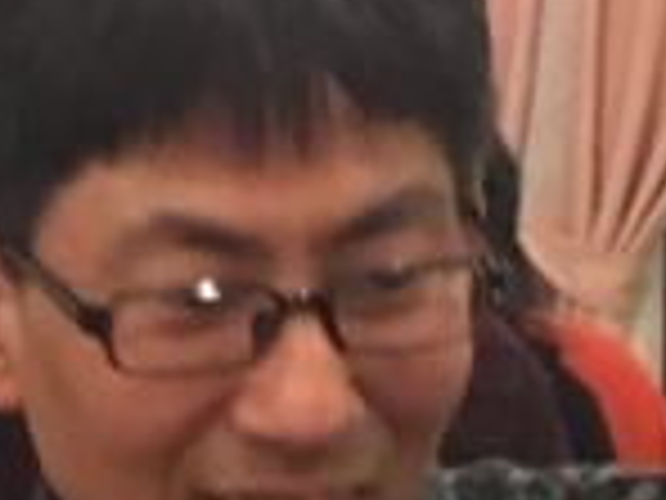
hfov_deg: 9.6
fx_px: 3848
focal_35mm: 200
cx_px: -392
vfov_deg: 7.3
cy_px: 793
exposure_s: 1/17
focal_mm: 4.15
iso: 500
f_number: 2.2
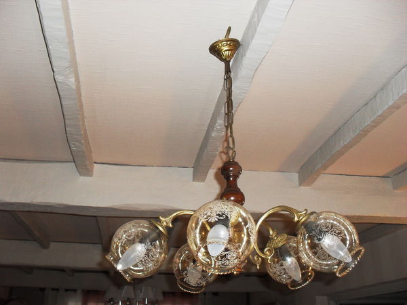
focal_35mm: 35
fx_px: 412
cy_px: 152
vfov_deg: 40.7
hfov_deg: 52.6
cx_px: 204
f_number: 3.2
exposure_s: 1/45
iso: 200
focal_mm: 6.3
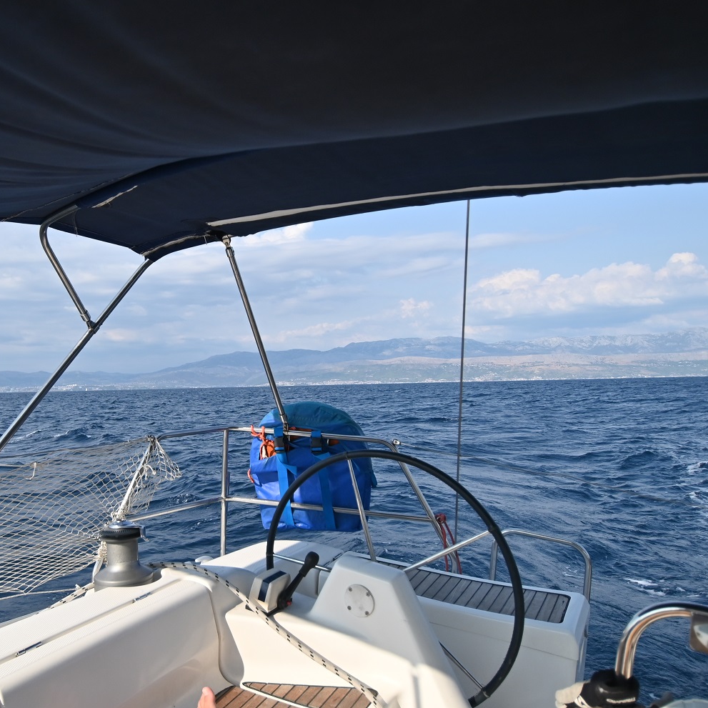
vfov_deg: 59.1
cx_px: 221
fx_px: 625
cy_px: 351
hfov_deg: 57.4
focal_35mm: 27
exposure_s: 1/3200
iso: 250
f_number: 4
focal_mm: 14
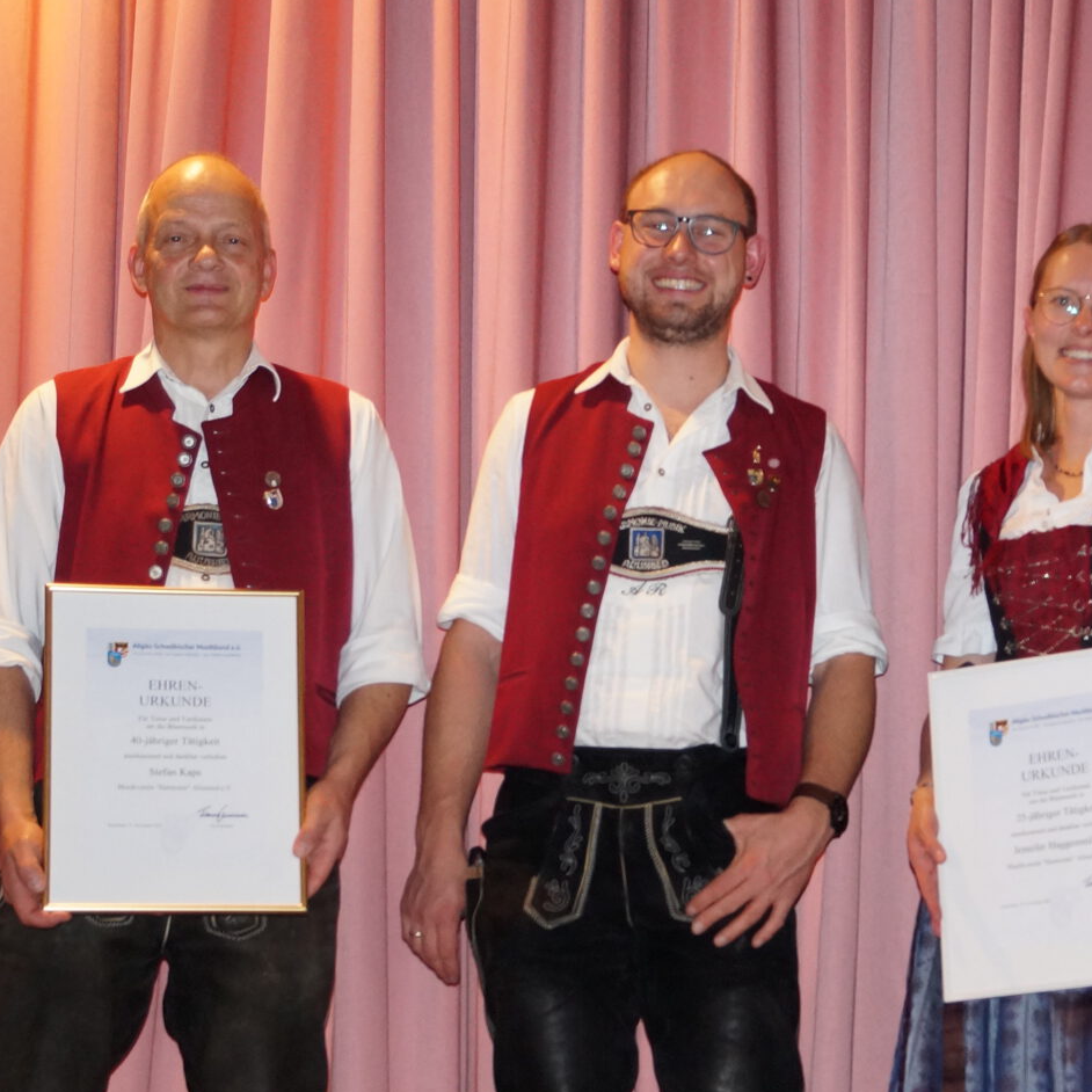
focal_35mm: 90
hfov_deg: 19.1
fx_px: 3212
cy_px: 731
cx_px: 890
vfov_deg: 19.2
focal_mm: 26
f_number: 4
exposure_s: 1/80
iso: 800
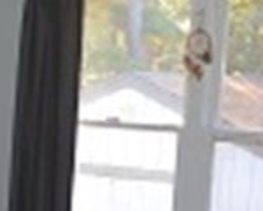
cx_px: -53
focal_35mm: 101
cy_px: 261
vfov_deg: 14.7
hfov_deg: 18.0
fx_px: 786
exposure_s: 1/60
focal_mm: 18
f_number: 4
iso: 400
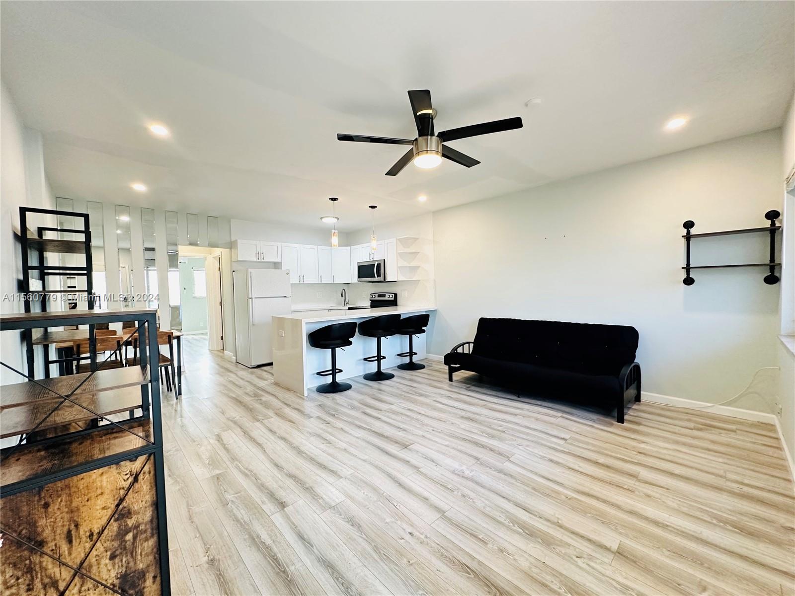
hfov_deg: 102.1
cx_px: 398
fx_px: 322
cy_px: 298
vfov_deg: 85.7
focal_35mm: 14
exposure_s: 1/60
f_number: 2.2
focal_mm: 2.22
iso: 320
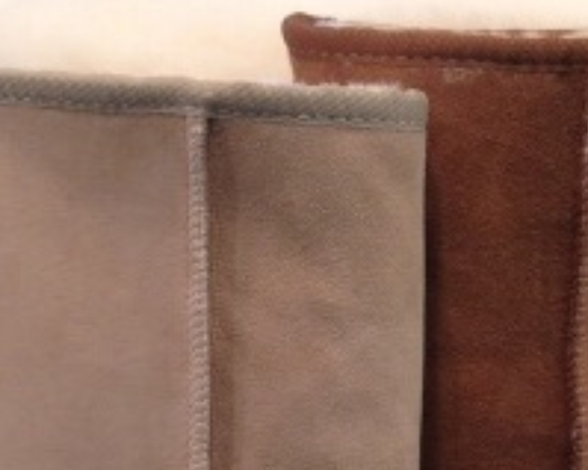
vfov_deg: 13.6
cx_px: 493
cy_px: 579
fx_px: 1913
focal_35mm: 110
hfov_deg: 17.3
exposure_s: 1/50
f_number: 2.4
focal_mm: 4.28
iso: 80
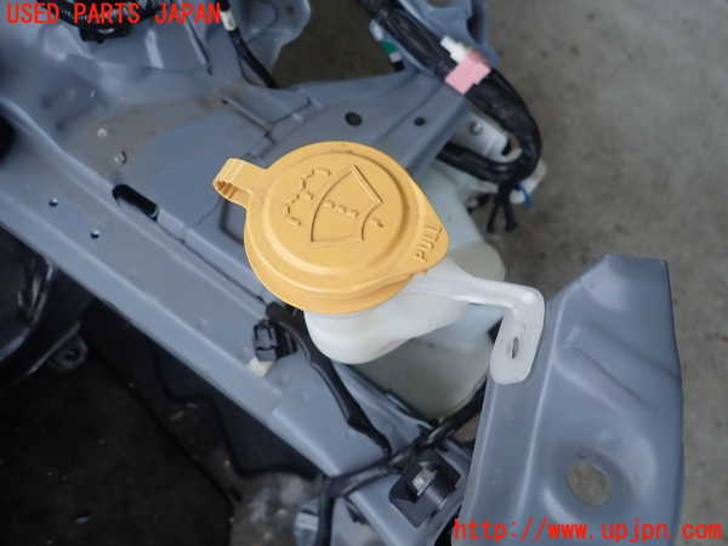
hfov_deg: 69.4
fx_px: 526
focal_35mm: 25
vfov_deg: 54.9
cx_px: 364
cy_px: 273
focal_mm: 4.5
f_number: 2
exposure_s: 1/80
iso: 100
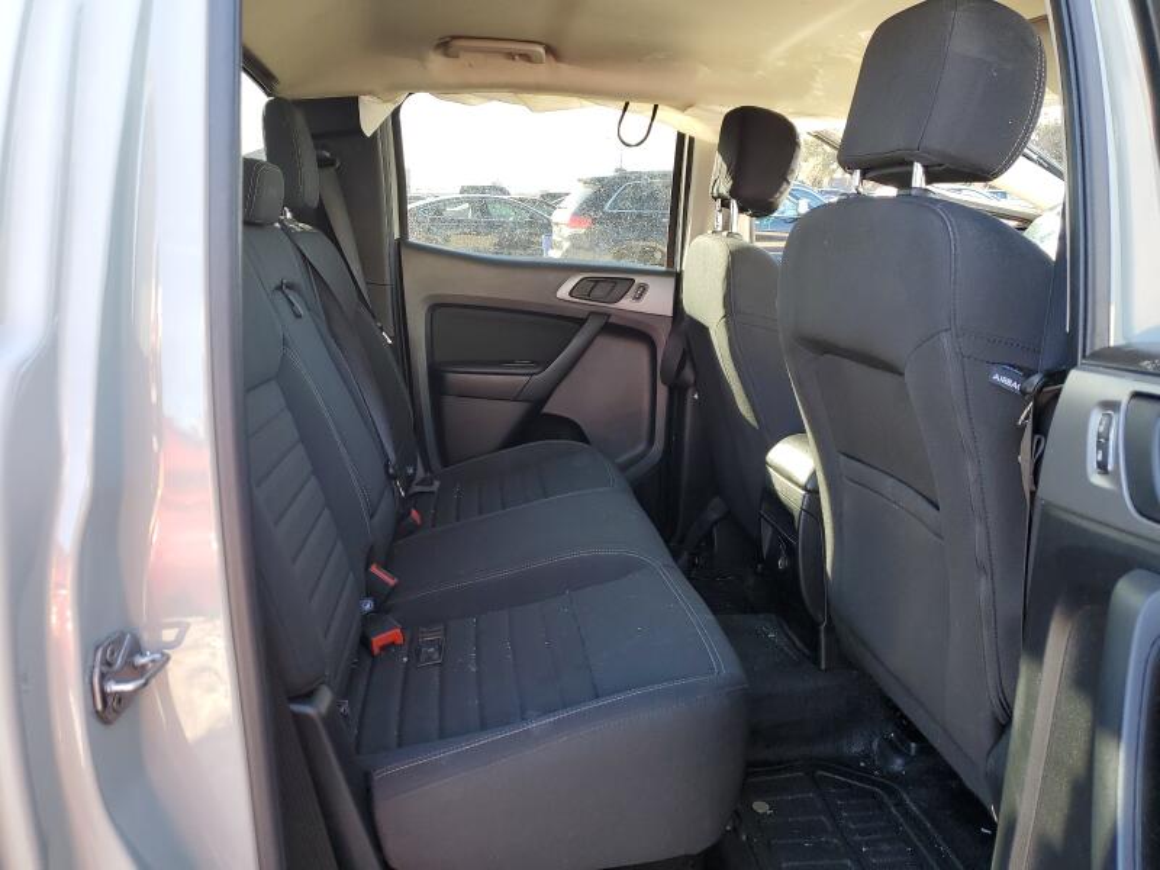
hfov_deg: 67.3
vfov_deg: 53.1
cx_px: 580
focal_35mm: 26
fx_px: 871
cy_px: 435
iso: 50
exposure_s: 1/135
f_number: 1.5
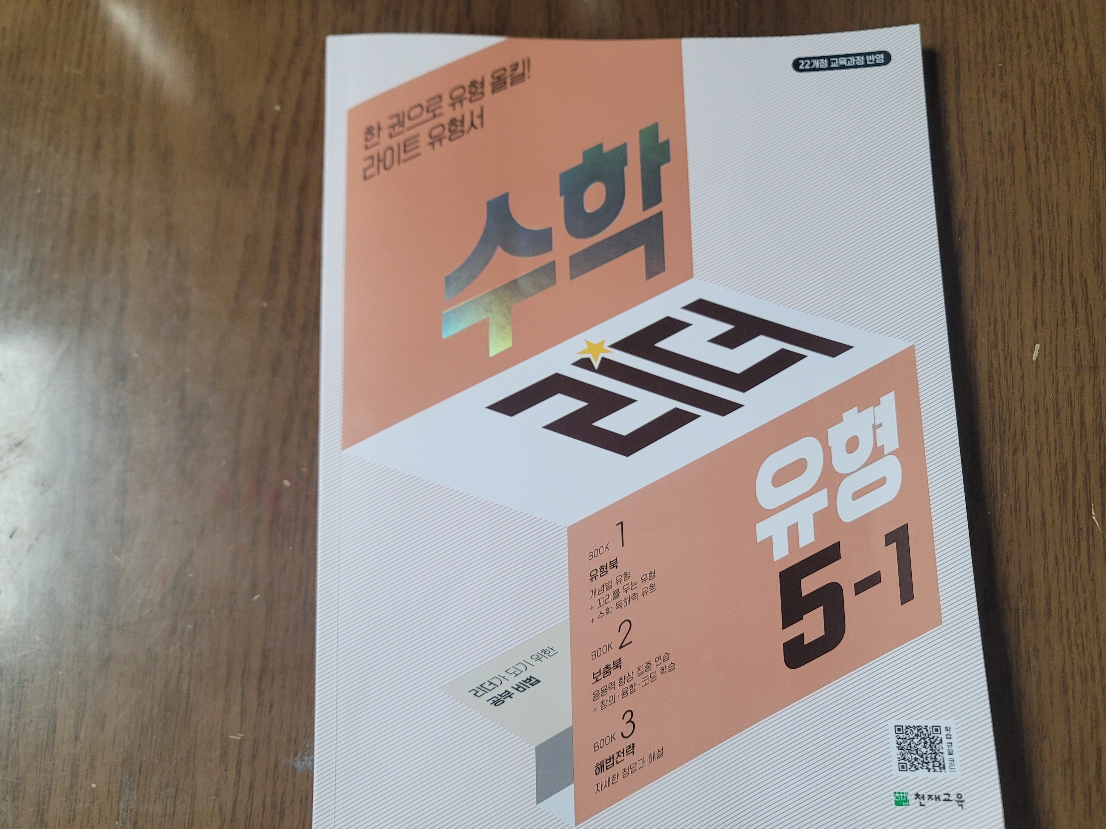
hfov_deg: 65.3
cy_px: 446
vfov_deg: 51.3
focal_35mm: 27
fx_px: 863
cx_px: 575
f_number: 1.8
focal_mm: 7
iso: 250
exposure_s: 1/120
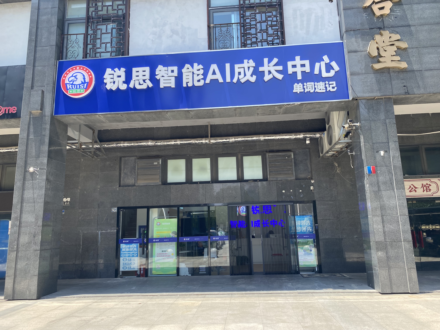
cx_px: 220
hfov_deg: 67.3
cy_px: 165
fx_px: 330
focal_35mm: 26
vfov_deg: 53.1
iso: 32
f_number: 1.8
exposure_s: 1/757
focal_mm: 4.25
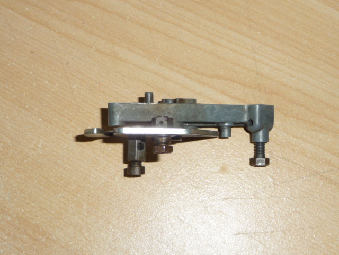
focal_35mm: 64
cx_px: 170
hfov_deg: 30.3
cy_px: 128
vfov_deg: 22.9
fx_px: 627
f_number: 3.8
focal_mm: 6.3
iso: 100
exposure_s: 1/30
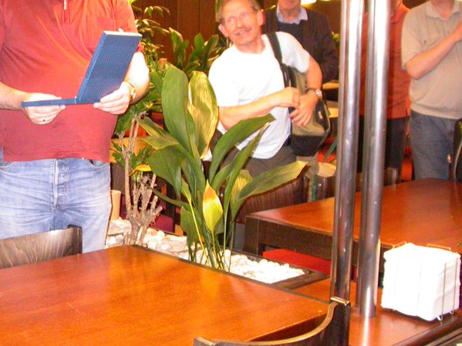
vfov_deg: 22.5
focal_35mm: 65
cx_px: 69
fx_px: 867
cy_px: 106
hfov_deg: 28.9
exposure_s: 1/30
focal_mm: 7.85
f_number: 2.6
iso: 400
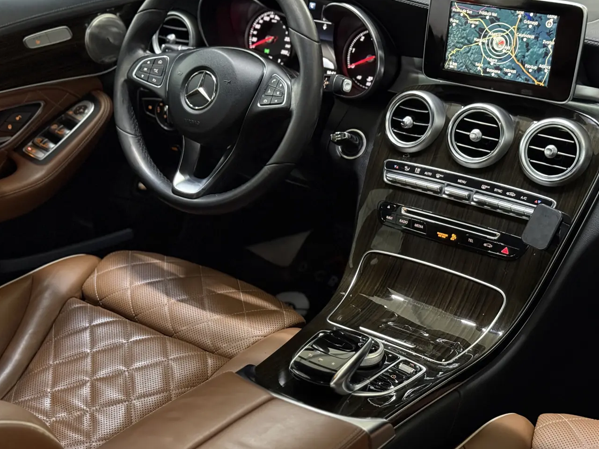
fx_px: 934
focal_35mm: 54
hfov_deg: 35.5
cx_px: 318
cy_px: 197
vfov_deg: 27.0
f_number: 1.78
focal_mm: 6.76
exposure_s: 1/25
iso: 640
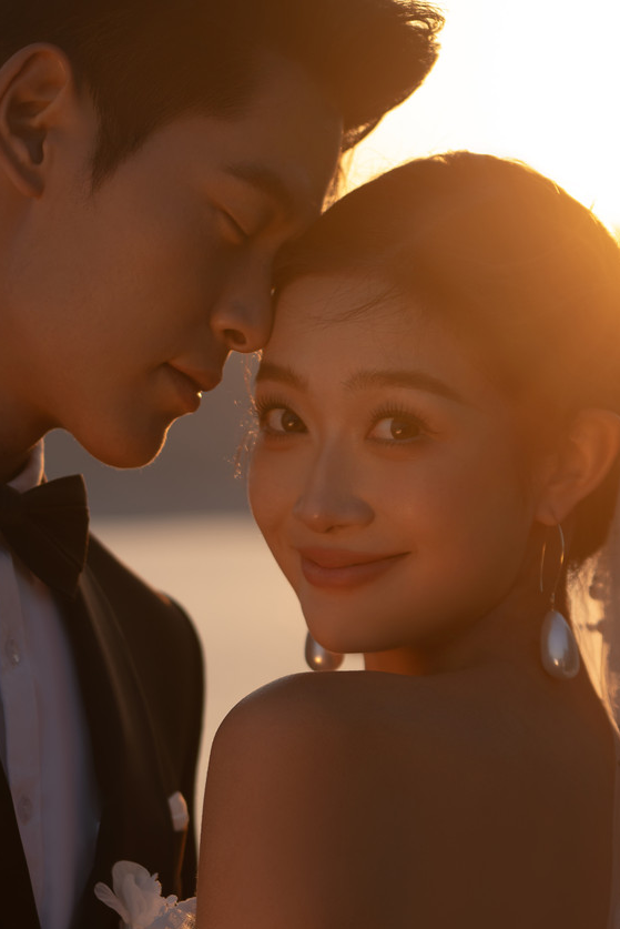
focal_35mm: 165
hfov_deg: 8.3
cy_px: 674
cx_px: 163
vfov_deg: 12.4
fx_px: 4257
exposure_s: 1/320
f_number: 4
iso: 80
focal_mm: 96
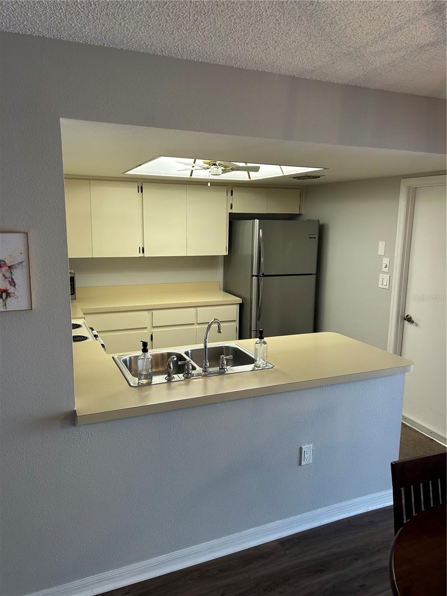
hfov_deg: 53.1
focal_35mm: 26
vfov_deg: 67.3
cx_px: 224
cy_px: 298
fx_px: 448
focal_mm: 5.7
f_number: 1.5
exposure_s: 1/125
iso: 50
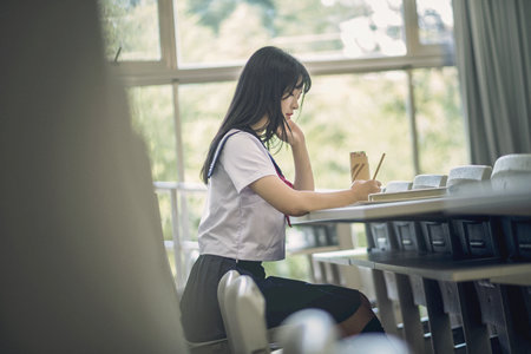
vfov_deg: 16.1
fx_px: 1254
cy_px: 177
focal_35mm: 85
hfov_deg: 23.9
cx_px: 266
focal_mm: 85
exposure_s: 1/100
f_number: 1.8
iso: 100
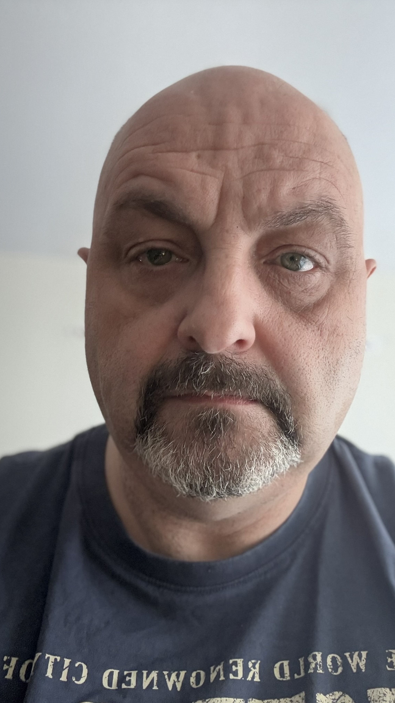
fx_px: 614
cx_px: 220
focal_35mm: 33
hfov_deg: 35.6
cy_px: 353
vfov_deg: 59.5
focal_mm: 2.69
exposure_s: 1/60
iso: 160
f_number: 1.9
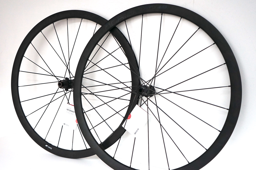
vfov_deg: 36.8
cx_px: 128
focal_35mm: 36
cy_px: 85
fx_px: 256
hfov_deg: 53.2
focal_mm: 36
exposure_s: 1/160
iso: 1250
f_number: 4
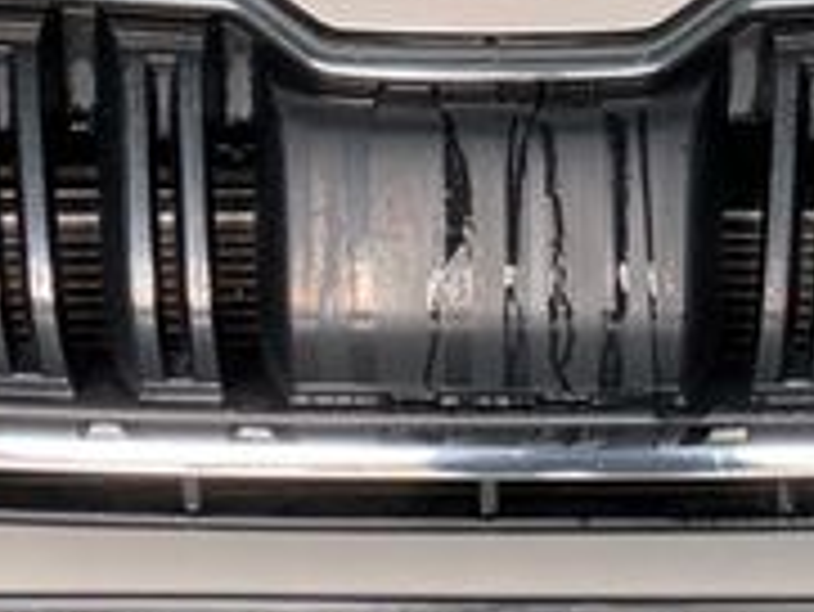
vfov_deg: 9.9
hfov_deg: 13.4
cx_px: 535
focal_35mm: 147
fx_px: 3459
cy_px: -216
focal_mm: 4.25
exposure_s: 1/73
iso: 100
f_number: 1.8
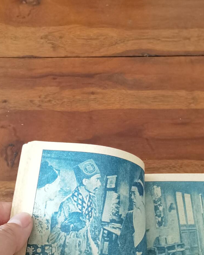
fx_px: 385
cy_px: 155
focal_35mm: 51
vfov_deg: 36.5
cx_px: 165
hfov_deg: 29.0
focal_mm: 2.26
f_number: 2.2
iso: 200
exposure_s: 1/40
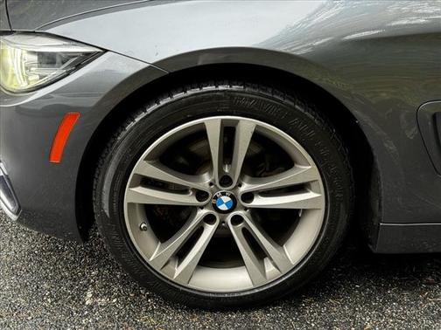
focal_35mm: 48
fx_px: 612
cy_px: 165
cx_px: 220
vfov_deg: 30.3
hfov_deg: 39.7
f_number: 1.78
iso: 125
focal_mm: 6.76
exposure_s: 1/60
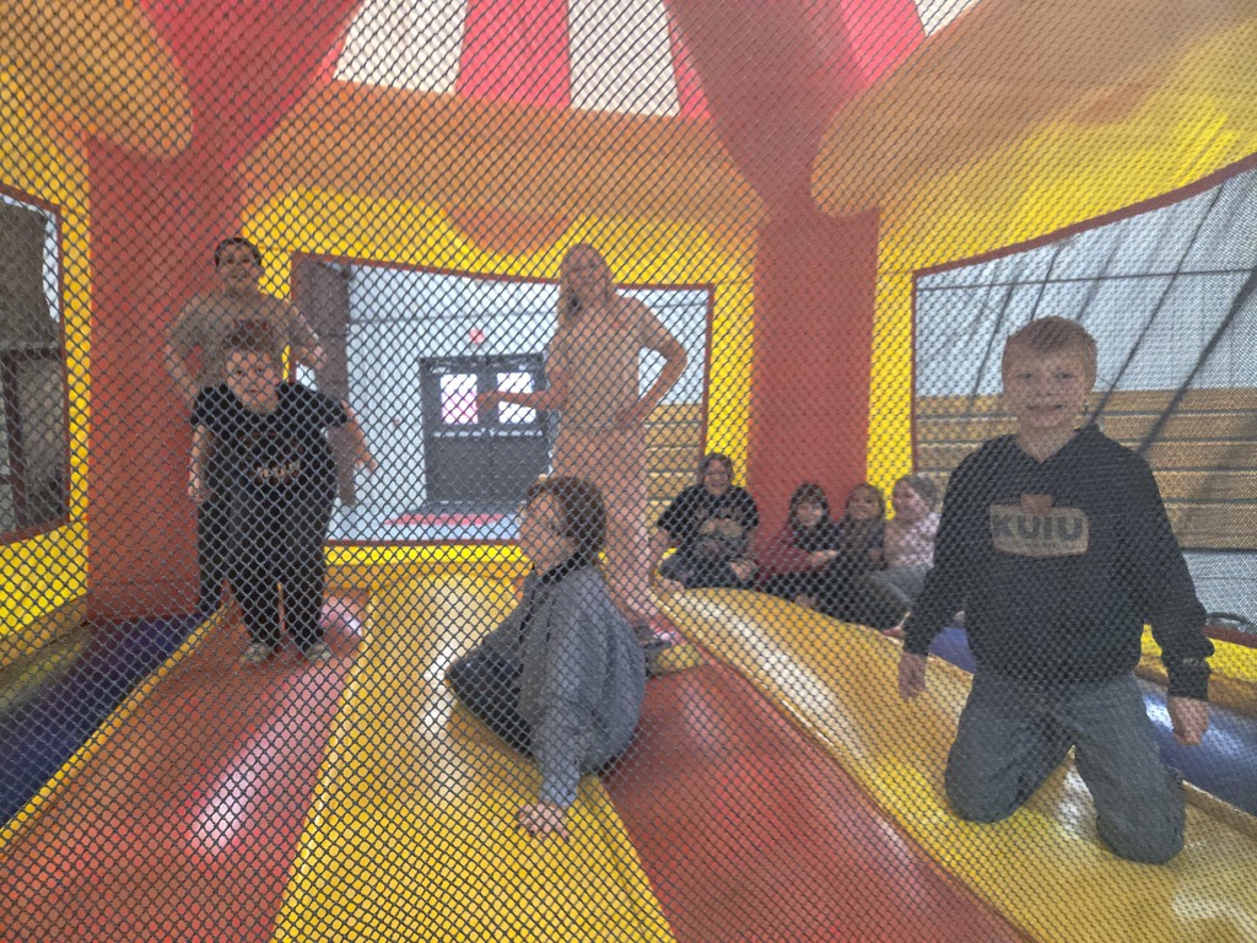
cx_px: 628
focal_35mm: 23
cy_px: 472
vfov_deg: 58.9
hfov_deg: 73.9
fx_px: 835
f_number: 1.8
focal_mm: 5.4
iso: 1000
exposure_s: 1/120
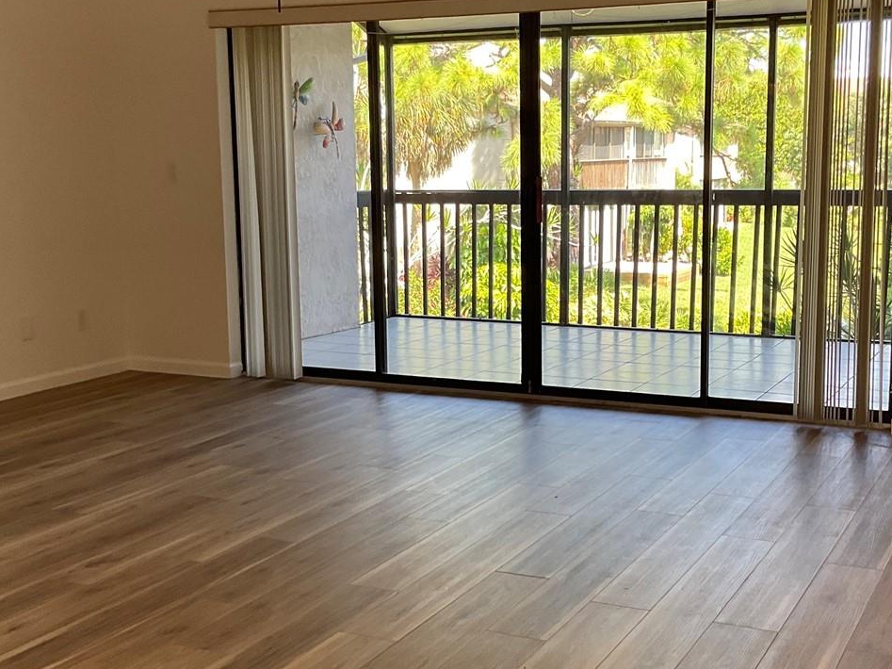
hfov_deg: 38.9
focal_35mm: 49
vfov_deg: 29.7
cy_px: 330
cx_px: 496
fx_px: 1262
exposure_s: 1/122
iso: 50
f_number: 1.8
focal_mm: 3
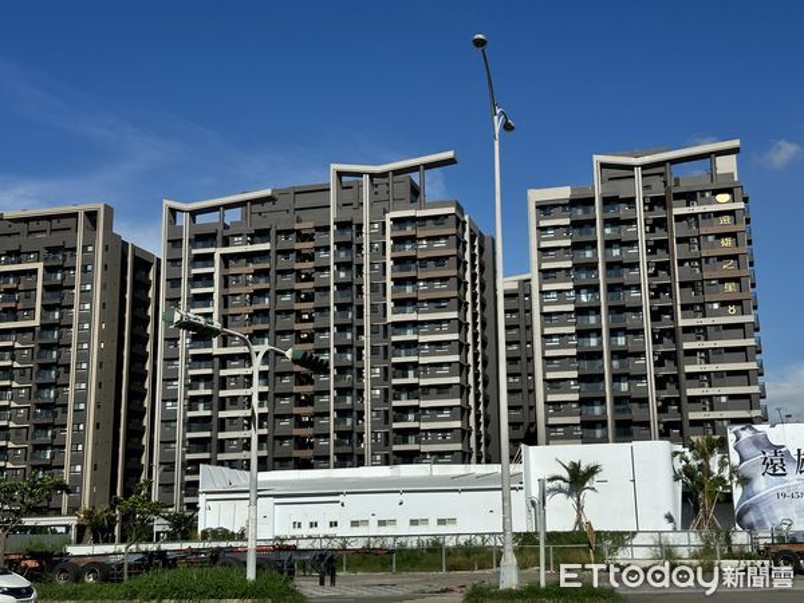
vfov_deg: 30.3
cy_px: 302
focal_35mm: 48
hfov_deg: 39.7
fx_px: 1115
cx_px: 402
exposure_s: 1/12048
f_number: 1.78
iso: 64
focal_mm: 6.86
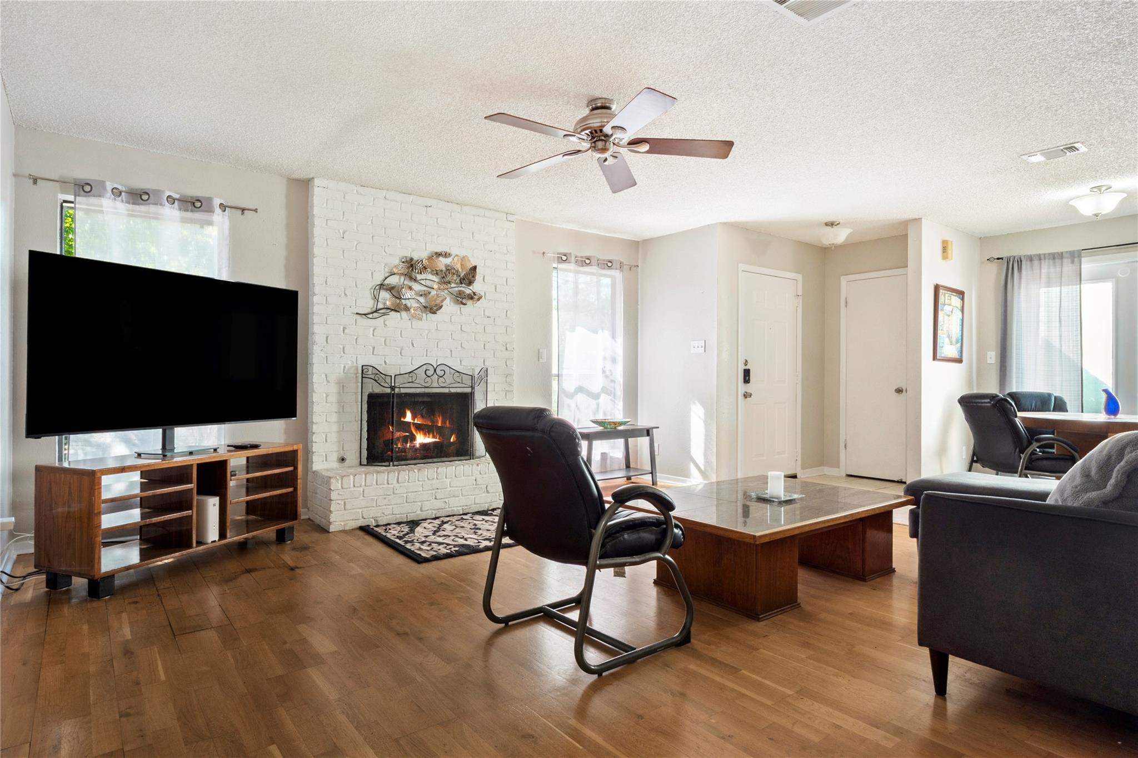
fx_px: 569
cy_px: 379
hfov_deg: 90.0
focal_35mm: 18
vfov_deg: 67.4
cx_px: 569
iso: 200
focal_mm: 9
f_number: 11
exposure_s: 1.3
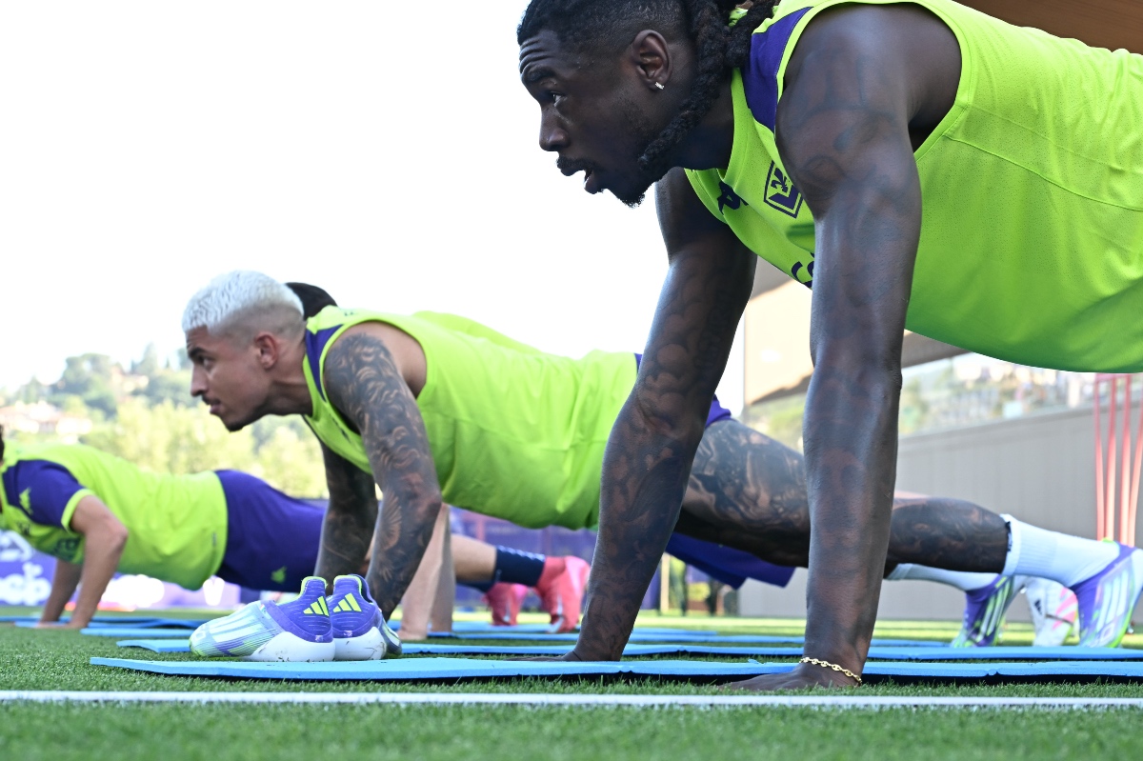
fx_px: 2761
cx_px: 572
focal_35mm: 87
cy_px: 380
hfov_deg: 23.4
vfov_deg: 15.7
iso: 400
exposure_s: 1/160
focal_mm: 58
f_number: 6.3
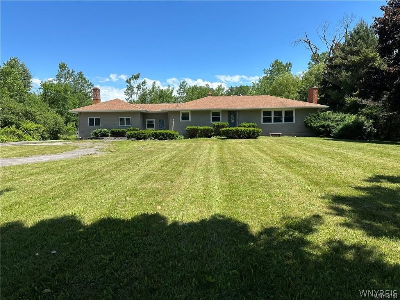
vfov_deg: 56.8
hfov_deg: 71.6
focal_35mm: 24
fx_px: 277
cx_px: 200
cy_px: 150
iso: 80
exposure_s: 1/3356
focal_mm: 6.86
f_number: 1.78
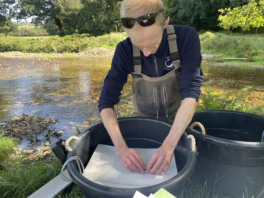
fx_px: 198
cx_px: 132
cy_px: 99
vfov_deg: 53.1
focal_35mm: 26
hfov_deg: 67.3
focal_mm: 4.2
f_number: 1.6
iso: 32
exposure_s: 1/219
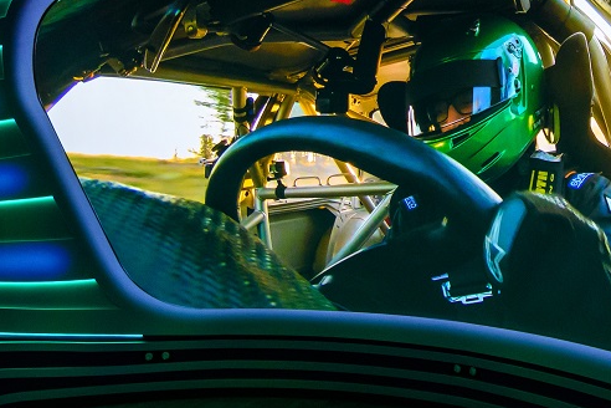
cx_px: 433
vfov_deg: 32.7
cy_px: 112
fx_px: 683
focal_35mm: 40
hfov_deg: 47.0
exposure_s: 1/30
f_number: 2.8
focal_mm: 11
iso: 1600
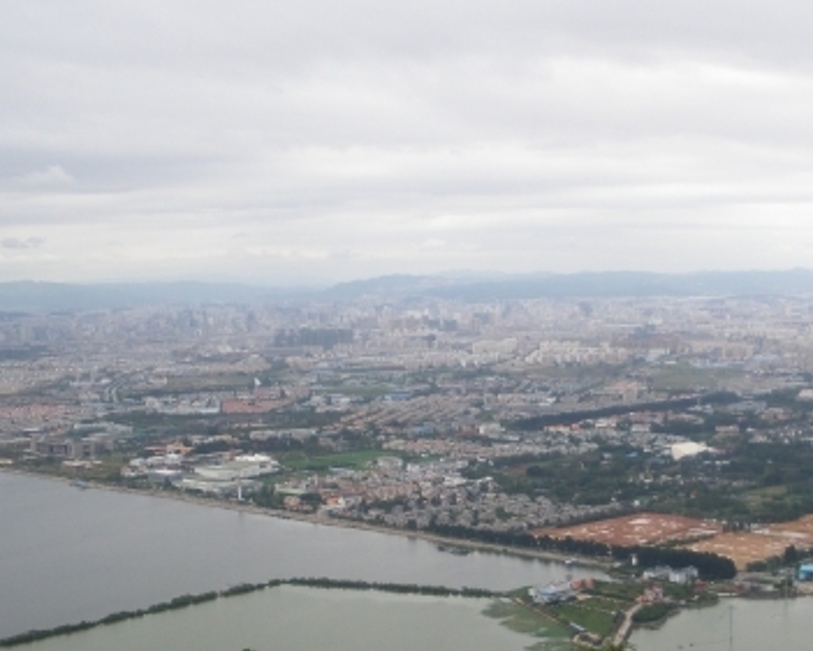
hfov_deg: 31.0
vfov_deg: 25.0
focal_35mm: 60
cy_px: 510
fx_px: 1444
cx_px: 581
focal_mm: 6.3
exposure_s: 1/250
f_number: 3.5
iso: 80
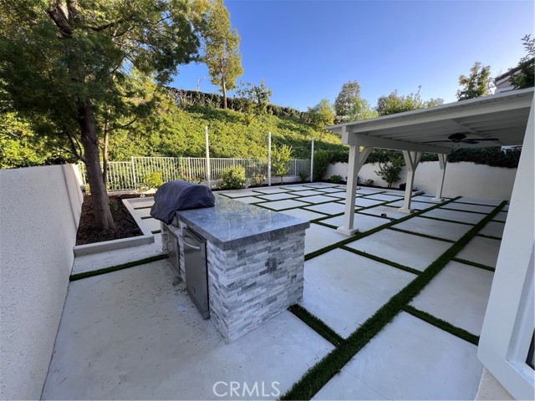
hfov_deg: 106.2
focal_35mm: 13
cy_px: 200
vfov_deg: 89.9
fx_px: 201
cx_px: 268
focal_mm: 1.57
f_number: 1.8
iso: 32
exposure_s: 1/218
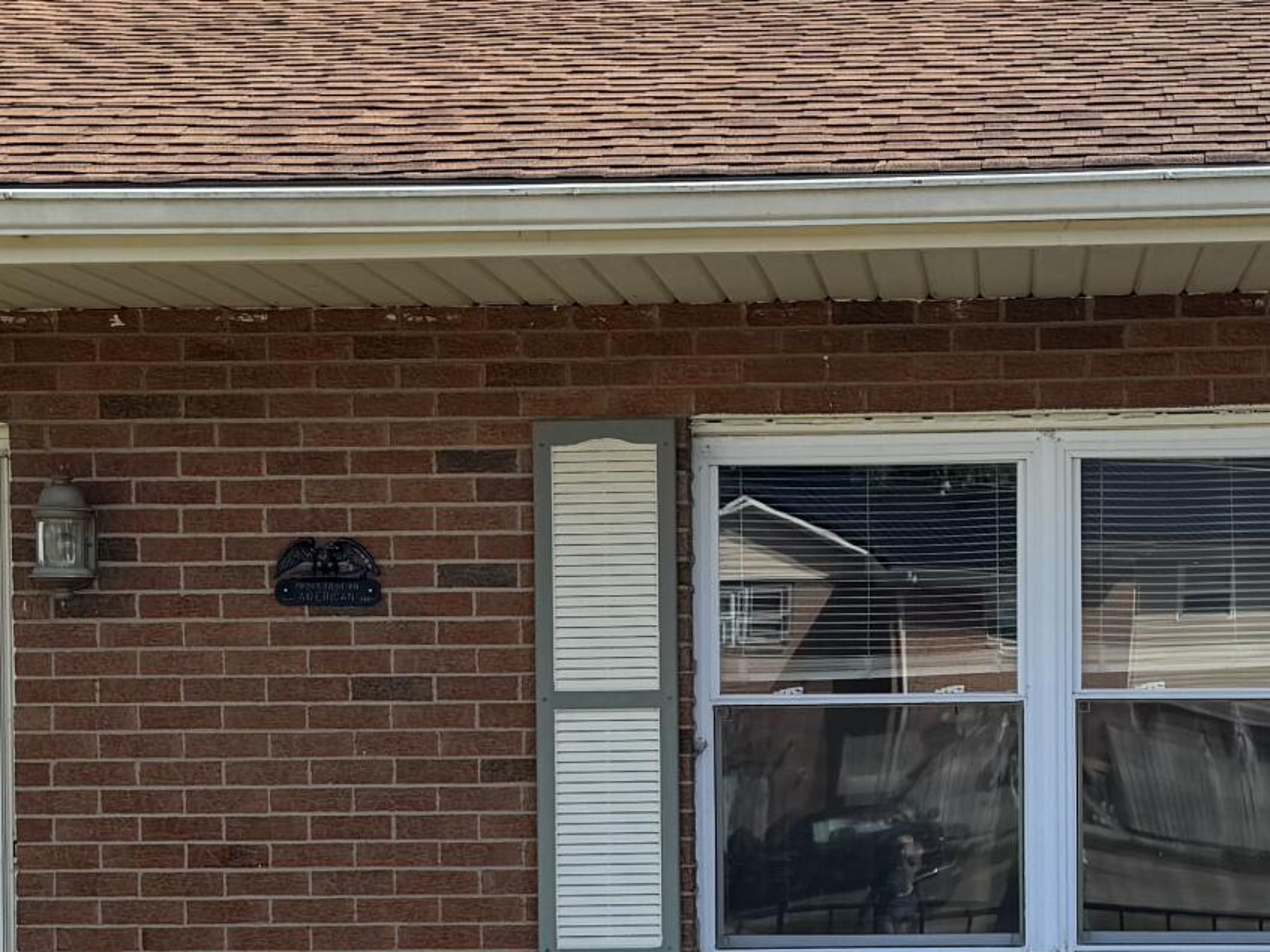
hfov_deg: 22.9
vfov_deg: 17.2
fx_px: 3118
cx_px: 859
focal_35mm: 85
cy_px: 783
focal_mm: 6.76
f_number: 1.78
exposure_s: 1/2506
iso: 80
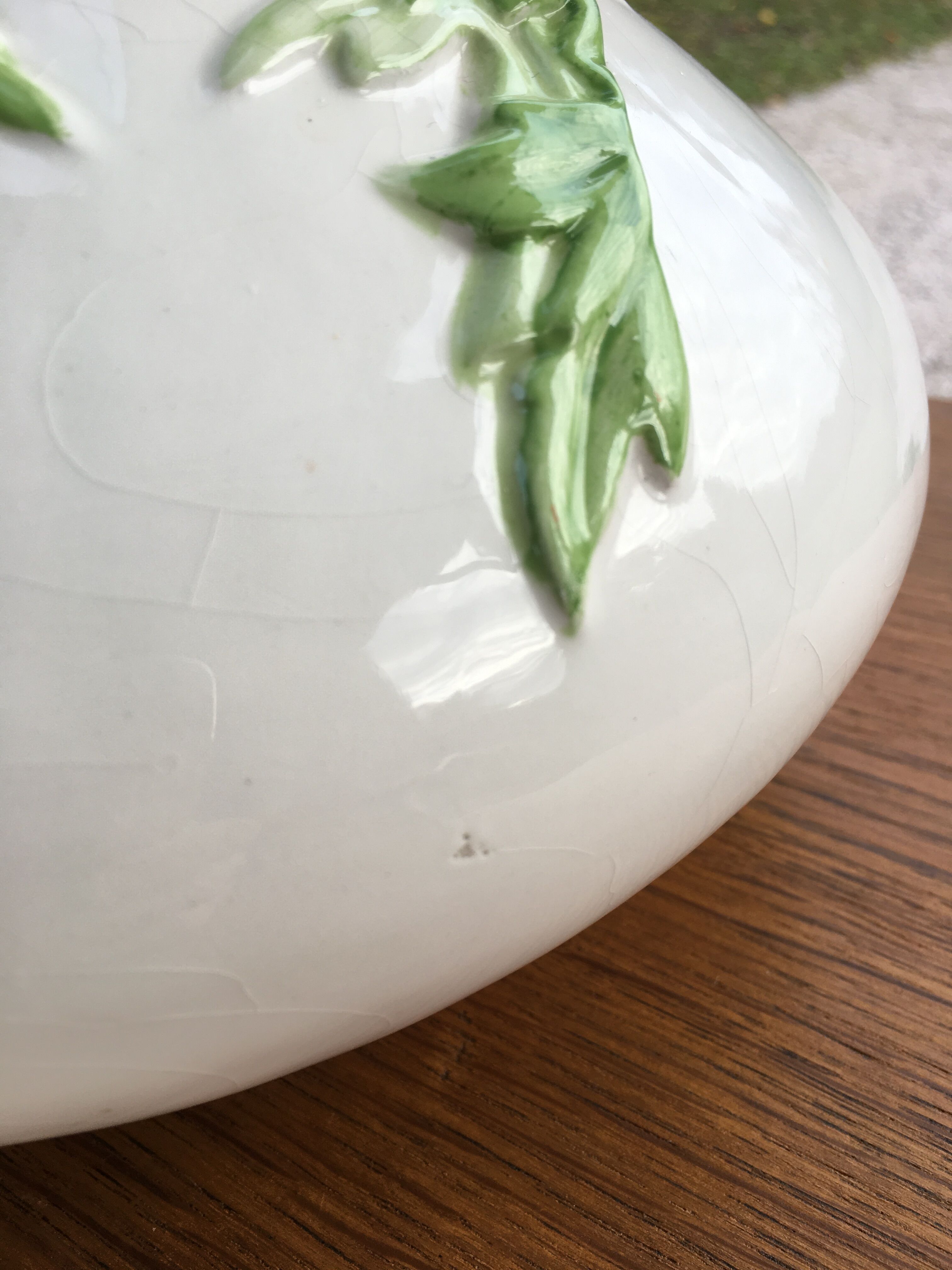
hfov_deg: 48.2
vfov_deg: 61.7
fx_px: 1063
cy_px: 635
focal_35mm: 29
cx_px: 476
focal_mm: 4.15
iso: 25
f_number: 2.2
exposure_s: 1/148
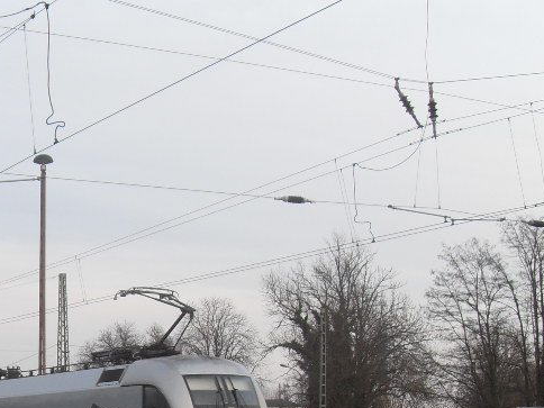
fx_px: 1131
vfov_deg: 19.9
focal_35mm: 72
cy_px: 396
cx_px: 65
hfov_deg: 26.2
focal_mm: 6.3
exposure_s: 1/125
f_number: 2.8
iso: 100
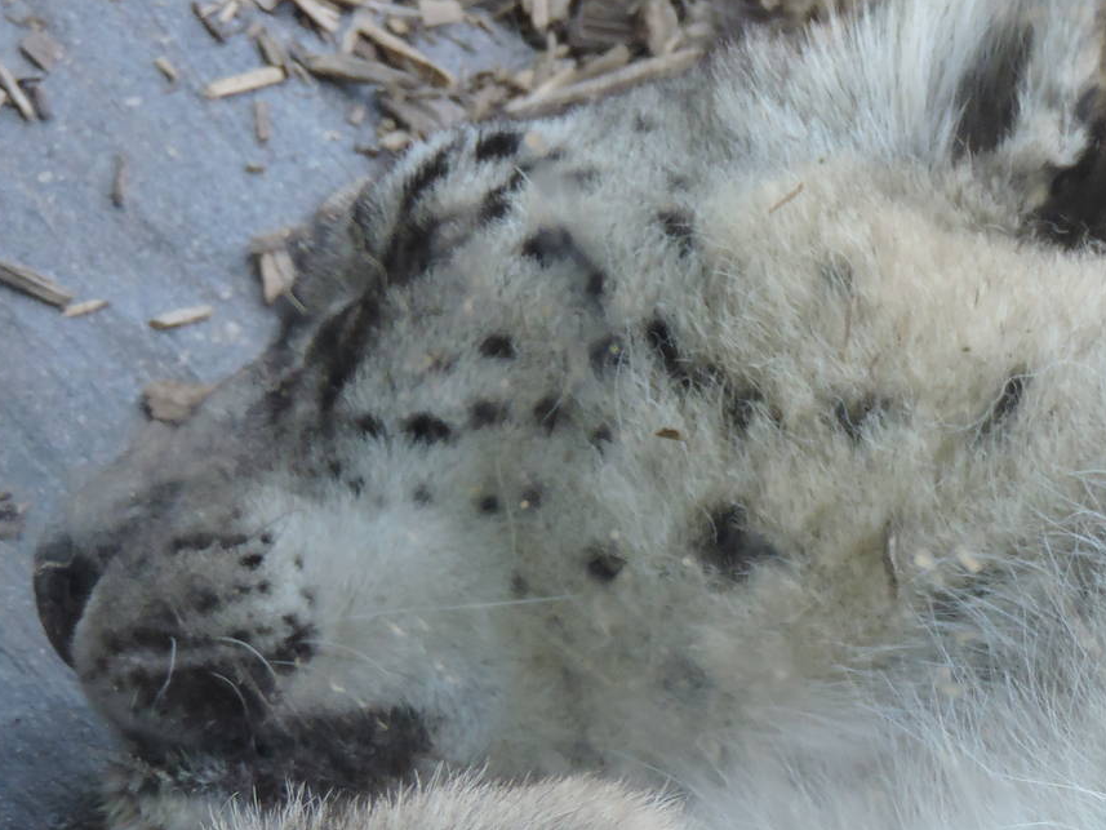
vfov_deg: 10.6
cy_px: 698
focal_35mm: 140
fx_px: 4474
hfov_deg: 14.1
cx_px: 769
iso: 360
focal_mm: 13.4
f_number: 3.9
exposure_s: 1/100
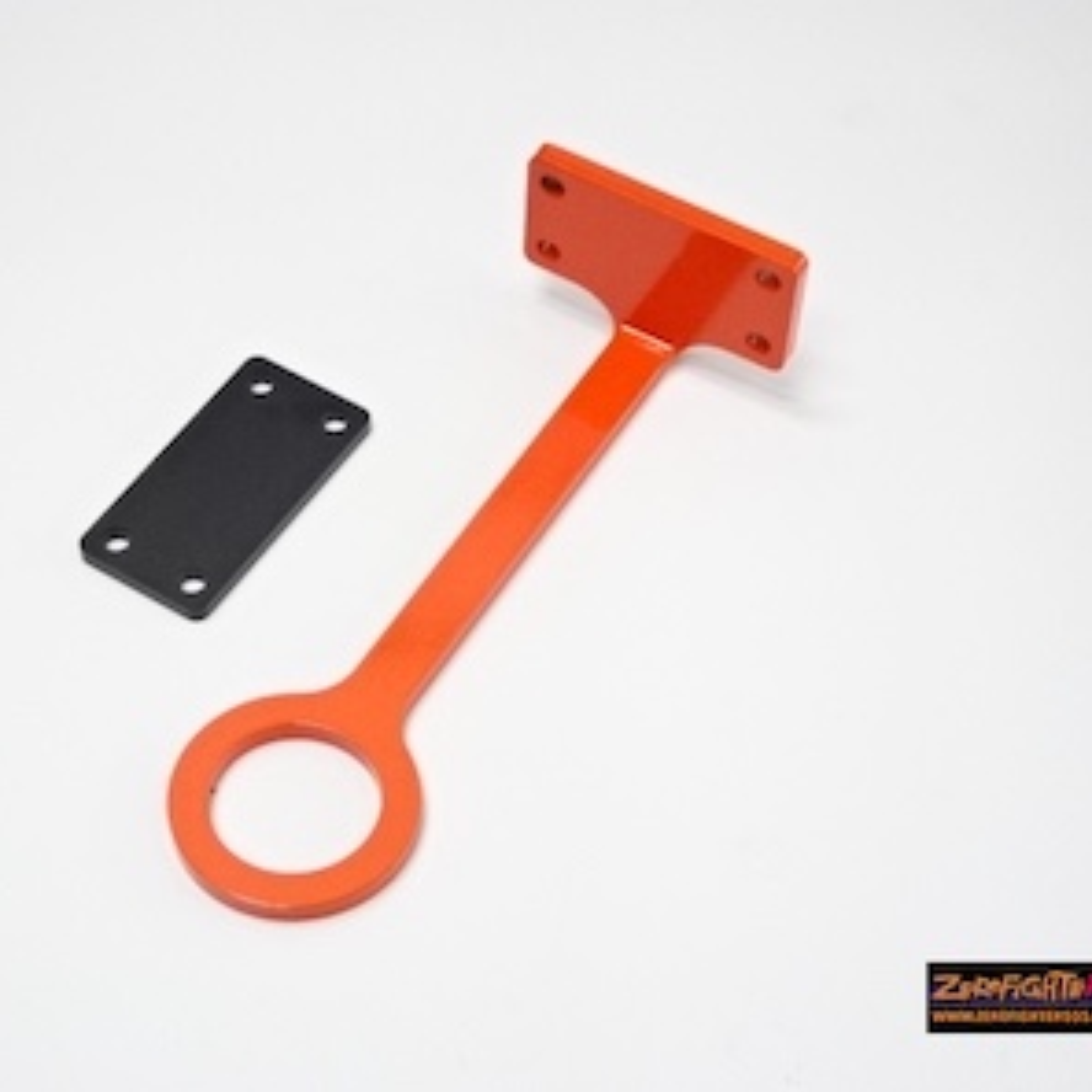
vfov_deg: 23.4
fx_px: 2641
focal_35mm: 74
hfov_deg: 23.3
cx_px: 454
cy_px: 542
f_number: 4.5
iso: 800
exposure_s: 1/40
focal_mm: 10.59
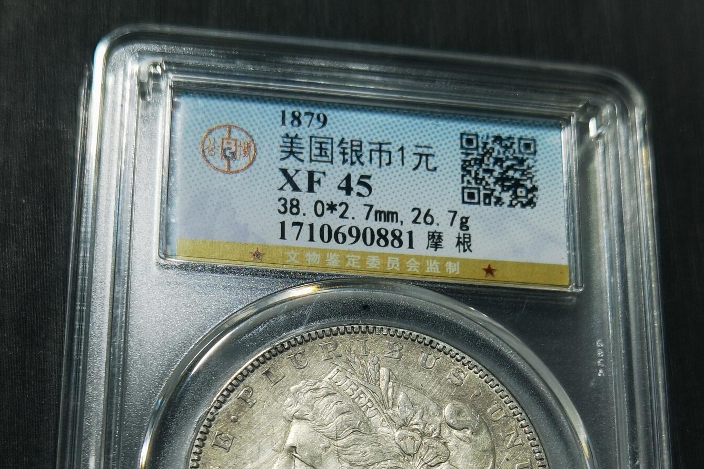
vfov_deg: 17.5
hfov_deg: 26.3
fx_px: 1505
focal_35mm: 77
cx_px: 354
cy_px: 416
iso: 50
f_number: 1.9
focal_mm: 6.67
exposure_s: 1/100
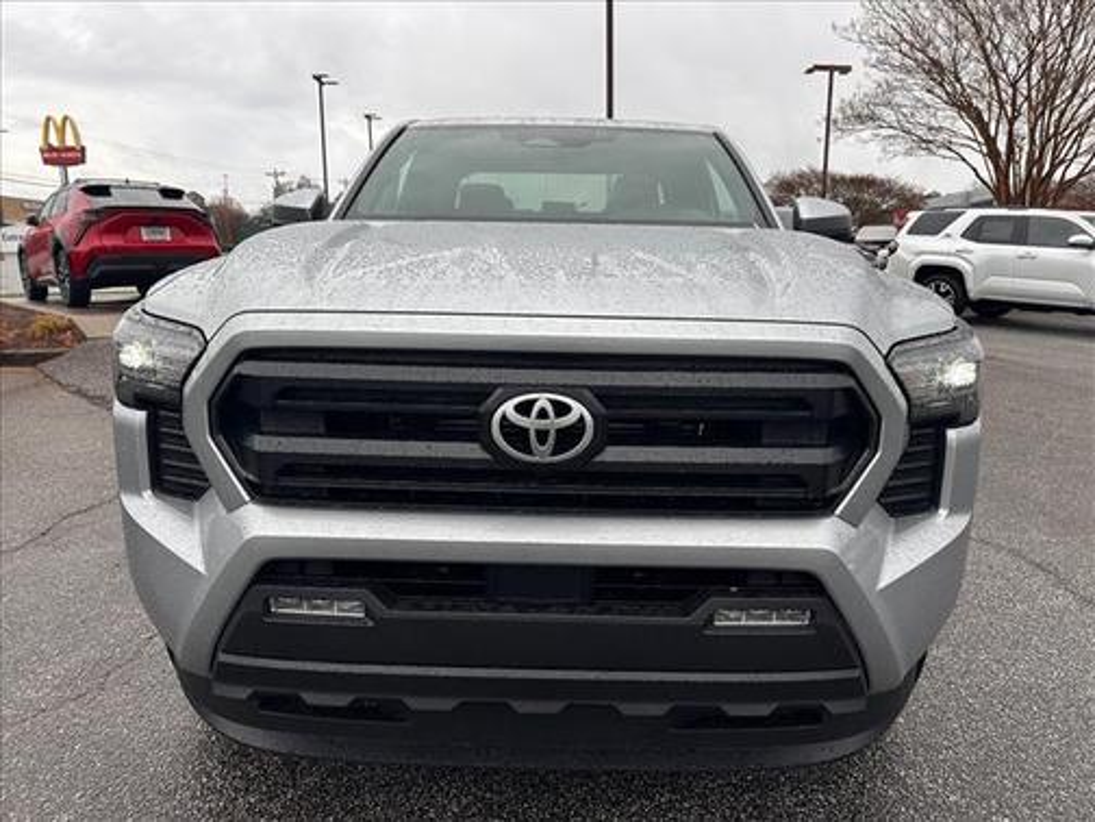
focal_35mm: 24
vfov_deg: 56.8
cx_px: 548
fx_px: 759
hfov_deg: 71.6
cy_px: 411
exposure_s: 1/587
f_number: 1.78
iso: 80
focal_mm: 6.86
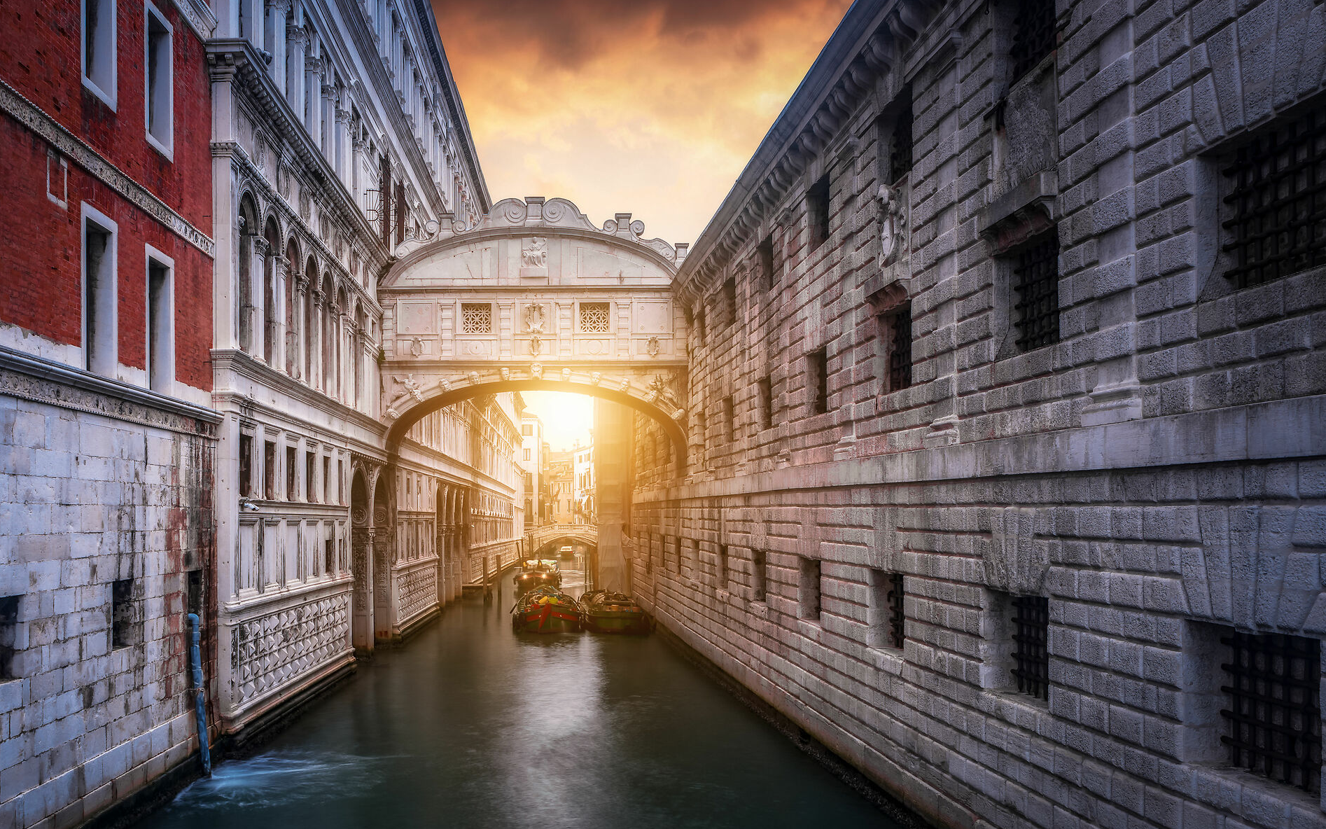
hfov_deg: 60.7
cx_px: 527
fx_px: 1120
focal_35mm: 31
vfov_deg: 40.4
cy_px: 512
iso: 64
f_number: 8
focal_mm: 24
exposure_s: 1.3
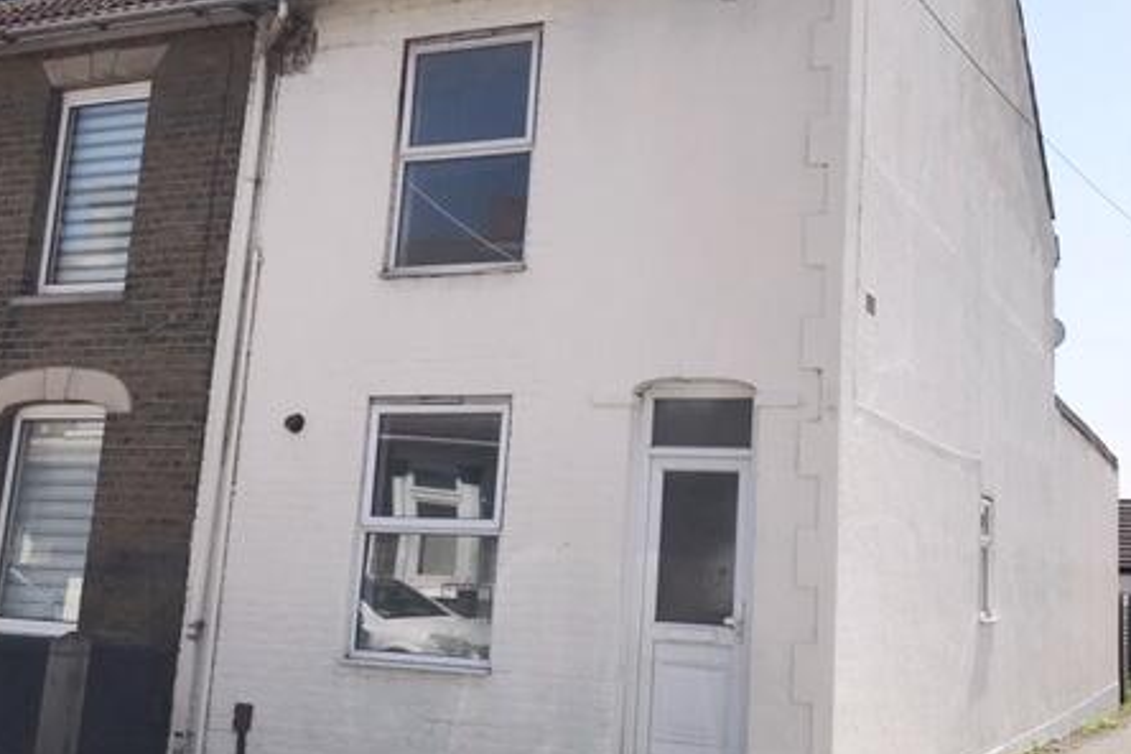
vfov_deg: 31.8
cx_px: 716
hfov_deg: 45.9
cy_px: 318
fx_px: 1319
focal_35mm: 42
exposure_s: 1/4167
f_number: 1.8
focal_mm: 3.99
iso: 20
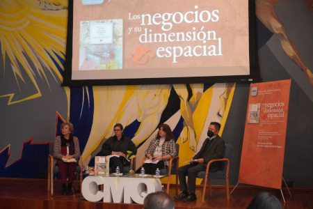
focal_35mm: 51
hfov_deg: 38.9
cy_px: 104
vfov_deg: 26.5
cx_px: 156
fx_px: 443
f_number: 5.6
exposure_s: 1/125
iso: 6400
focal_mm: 34
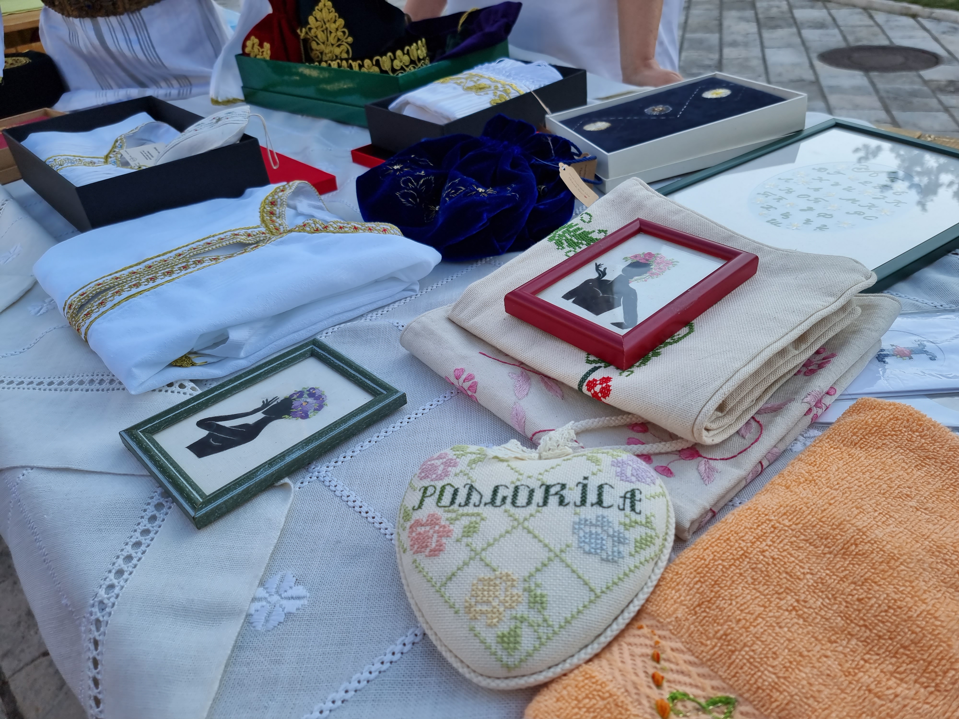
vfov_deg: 56.8
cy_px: 360
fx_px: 665
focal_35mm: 24
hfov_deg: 71.6
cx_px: 480
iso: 50
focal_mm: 6.7
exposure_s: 1/191
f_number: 1.8
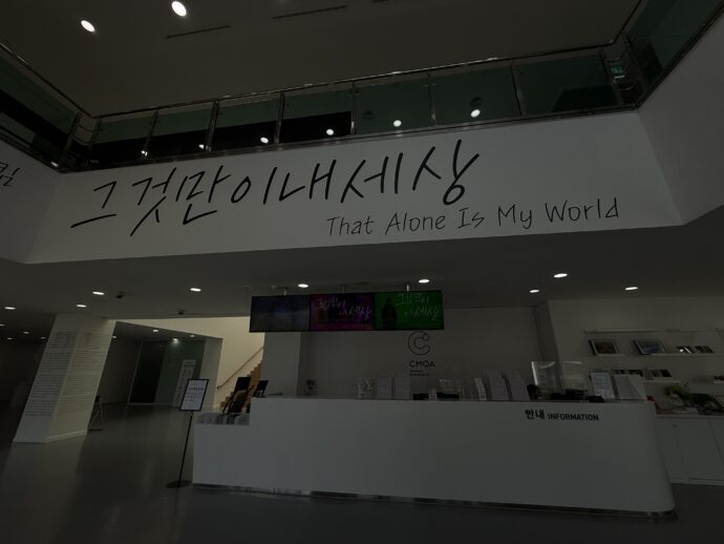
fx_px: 293
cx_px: 362
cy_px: 272
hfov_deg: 102.0
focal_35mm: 14
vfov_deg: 85.7
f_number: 2.2
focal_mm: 2.22
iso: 50
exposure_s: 1/694
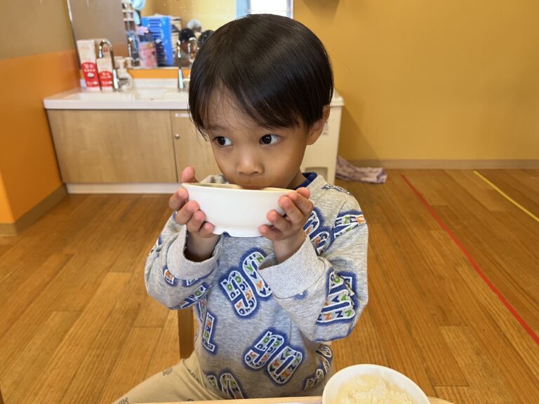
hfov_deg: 67.3
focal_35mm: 26
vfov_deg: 53.1
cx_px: 270
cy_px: 202
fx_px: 405
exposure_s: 1/60
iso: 80
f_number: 1.5
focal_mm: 5.7
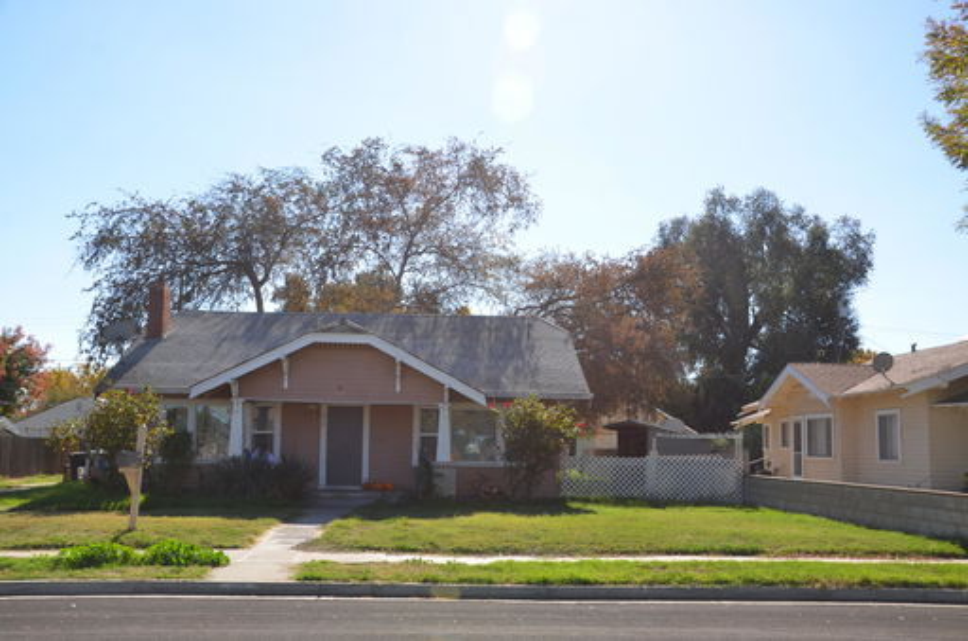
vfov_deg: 35.3
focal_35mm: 38
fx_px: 1006
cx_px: 484
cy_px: 320
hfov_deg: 51.4
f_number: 8
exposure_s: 1/250
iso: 100
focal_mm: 25
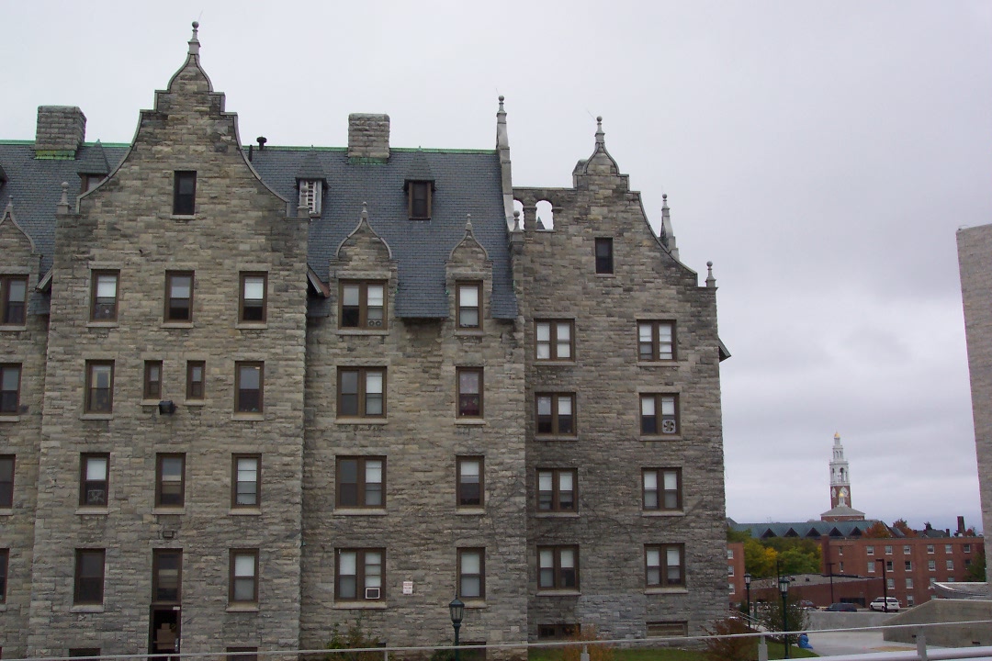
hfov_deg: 50.7
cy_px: 330
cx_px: 496
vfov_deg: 35.1
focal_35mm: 38
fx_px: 1047
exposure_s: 1/500
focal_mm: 8
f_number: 4.8
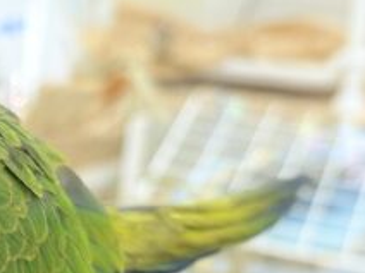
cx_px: -145
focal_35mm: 157
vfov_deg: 9.2
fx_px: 1655
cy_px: 398
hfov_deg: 12.1
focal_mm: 5.96
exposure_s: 1/50
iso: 80
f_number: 1.6
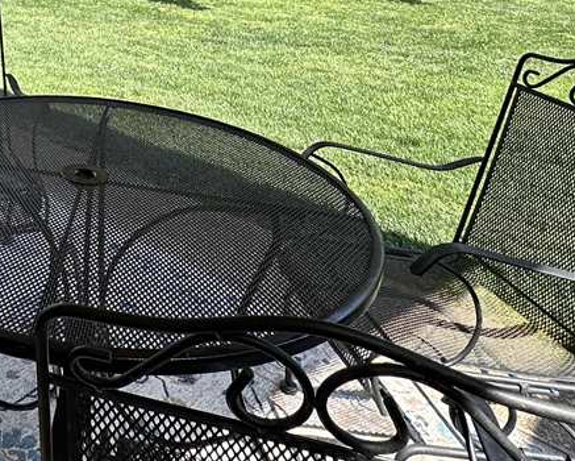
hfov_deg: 39.1
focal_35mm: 40
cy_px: -126
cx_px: -30
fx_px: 681
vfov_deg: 30.2
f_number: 2.2
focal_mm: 2.22
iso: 40
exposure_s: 1/690
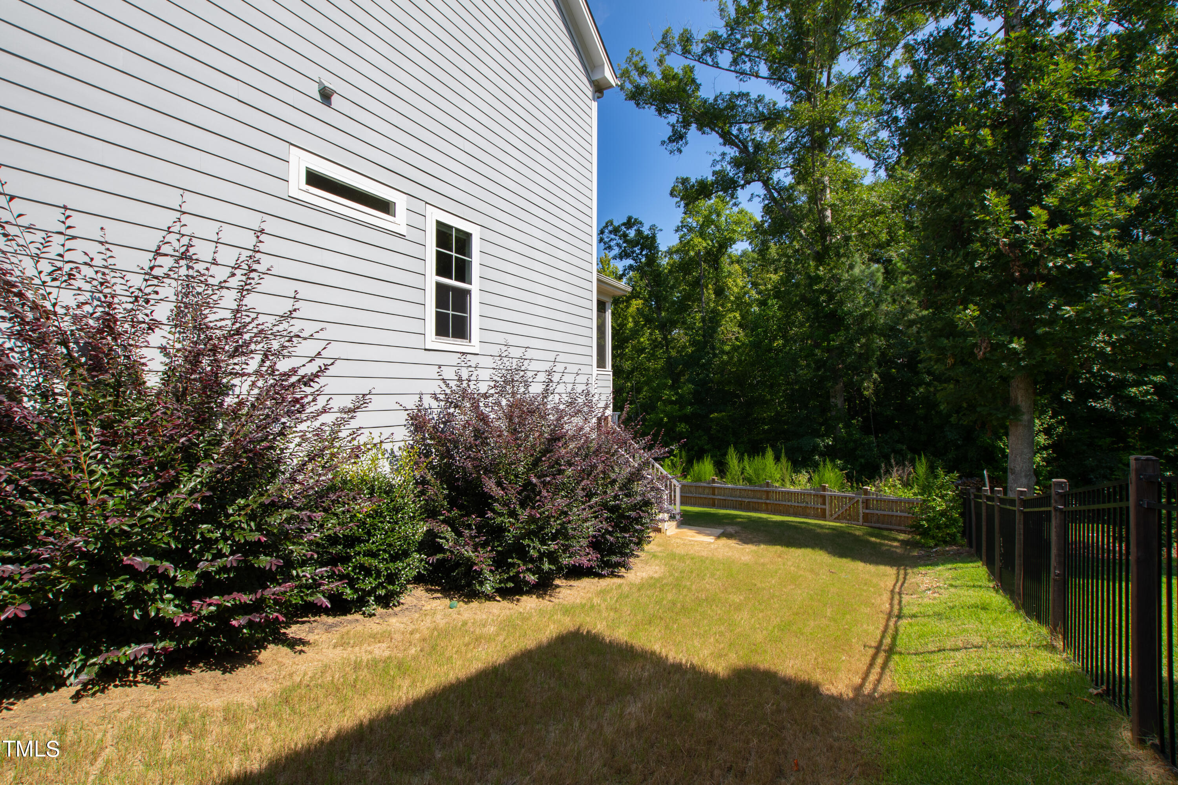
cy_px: 392
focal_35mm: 15
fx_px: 491
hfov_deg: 100.4
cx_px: 589
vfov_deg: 77.3
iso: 100
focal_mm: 10
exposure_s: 1/100
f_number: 8
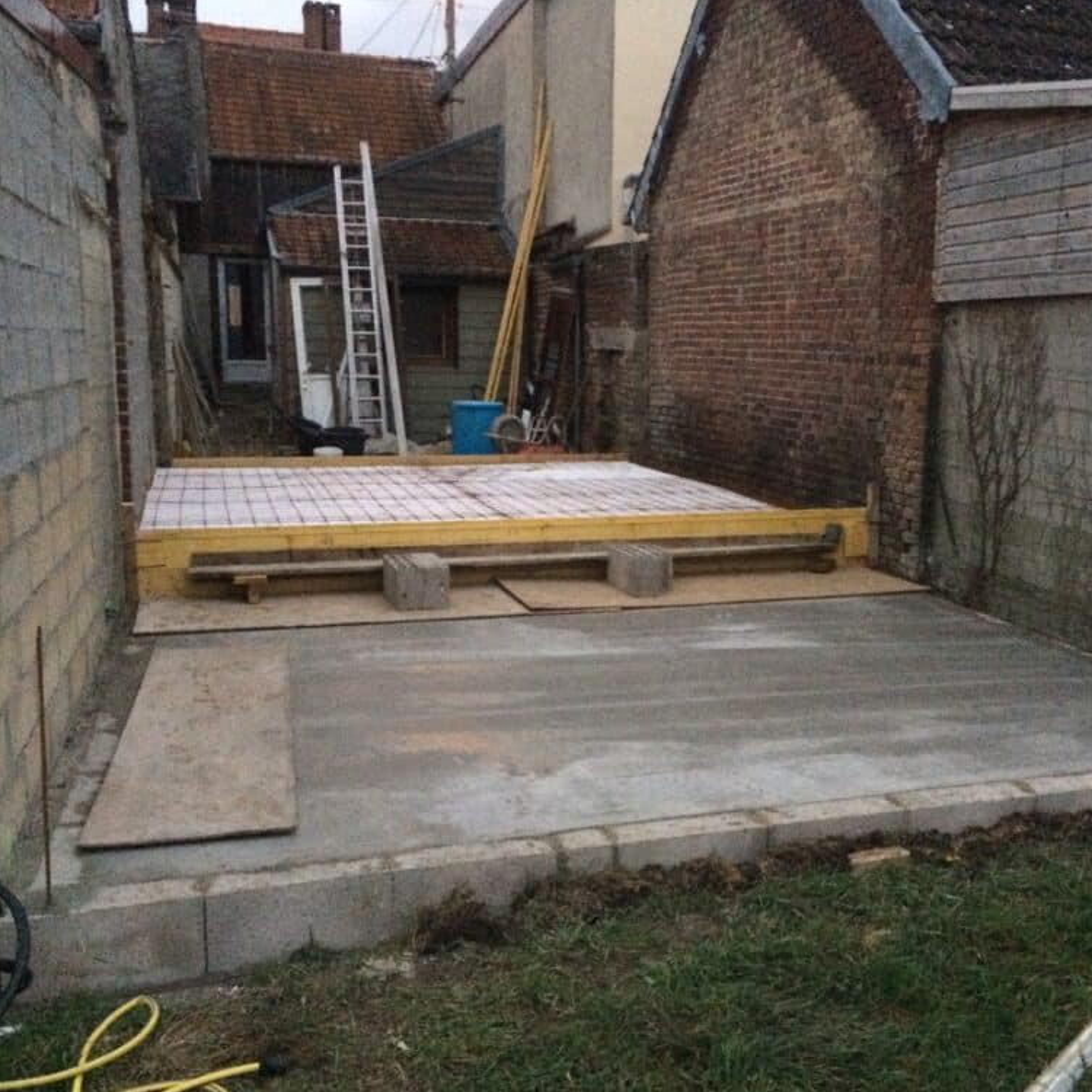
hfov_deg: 47.1
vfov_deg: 47.2
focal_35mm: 35
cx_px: 628
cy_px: 556
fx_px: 1249
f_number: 2.2
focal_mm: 4.15
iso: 640
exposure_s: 1/17
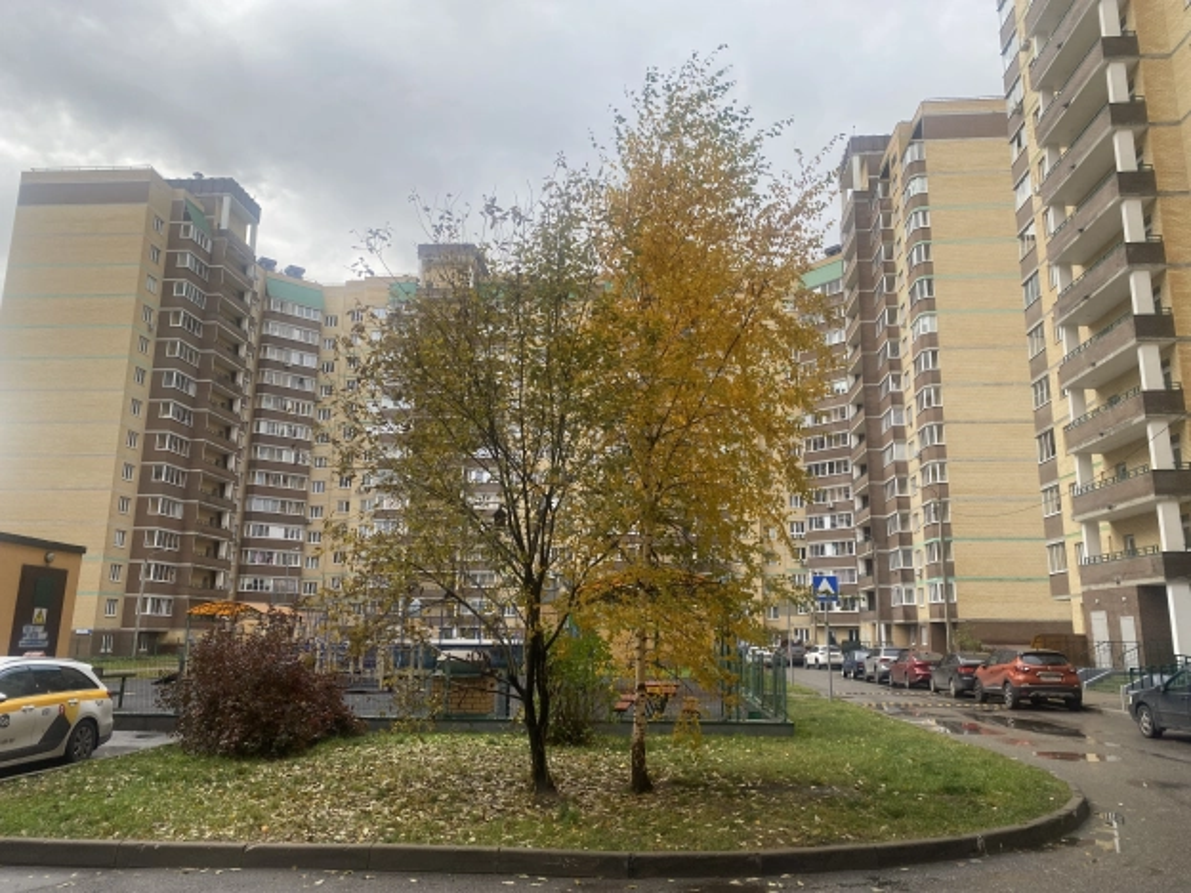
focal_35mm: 26
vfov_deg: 53.1
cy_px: 446
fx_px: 895
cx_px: 596
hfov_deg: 67.3
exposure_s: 1/499
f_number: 1.8
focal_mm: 4.25
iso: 32
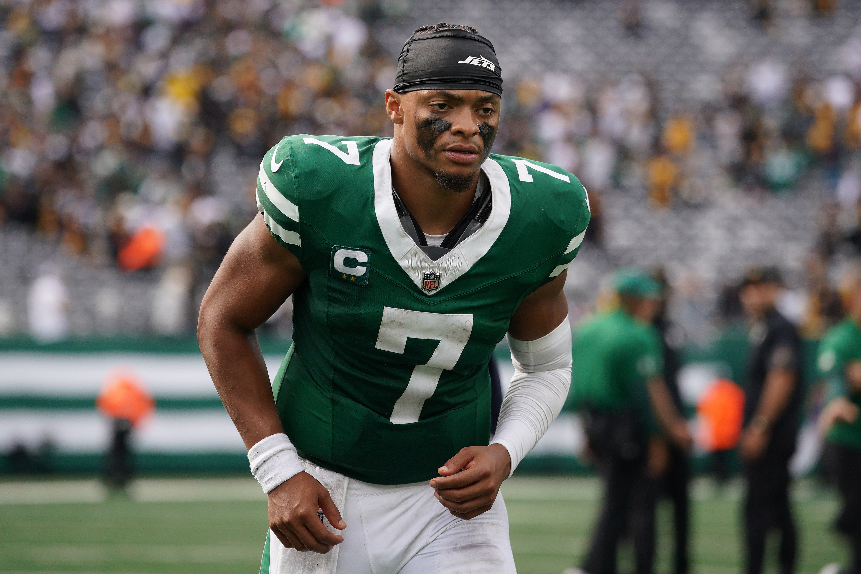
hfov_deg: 15.1
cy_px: 287
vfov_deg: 10.1
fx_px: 3238
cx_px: 430
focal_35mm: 135
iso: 800
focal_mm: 135.4
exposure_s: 1/5000
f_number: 2.8
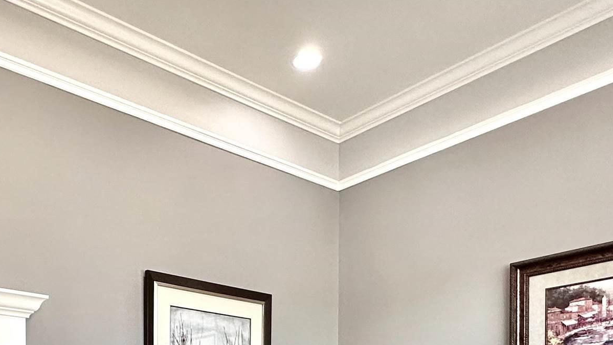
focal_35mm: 40
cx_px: 152
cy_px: 458
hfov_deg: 48.5
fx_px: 650
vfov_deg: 25.3
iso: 250
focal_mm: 2.22
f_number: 2.2
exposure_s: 1/120
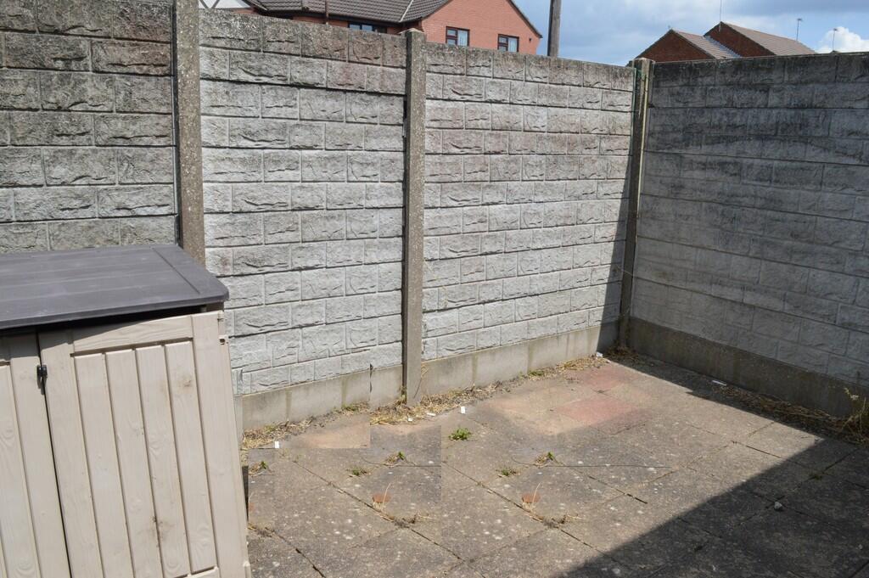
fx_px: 651
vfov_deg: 47.9
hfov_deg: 67.4
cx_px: 434
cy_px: 289
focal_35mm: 27
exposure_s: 1/800
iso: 800
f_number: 14
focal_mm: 18
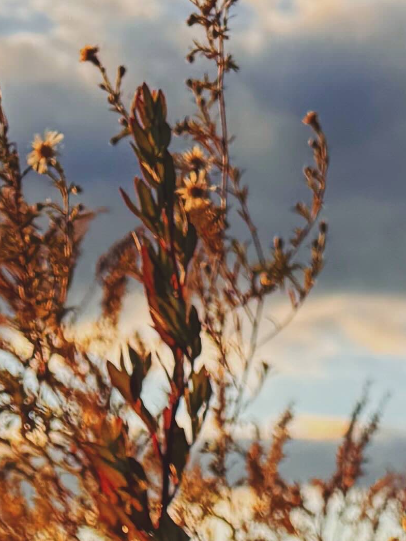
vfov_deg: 12.8
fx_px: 2048
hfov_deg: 10.7
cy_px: 1137
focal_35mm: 131
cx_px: 713
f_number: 1.78
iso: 80
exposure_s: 1/372
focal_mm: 6.76
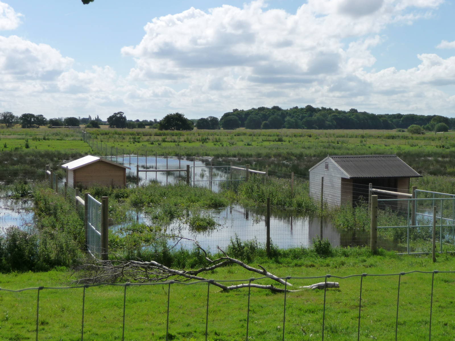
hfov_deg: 34.9
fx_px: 723
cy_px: 170
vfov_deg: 26.6
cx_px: 228
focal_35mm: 55
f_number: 4.3
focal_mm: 9.3
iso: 160
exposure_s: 1/1300
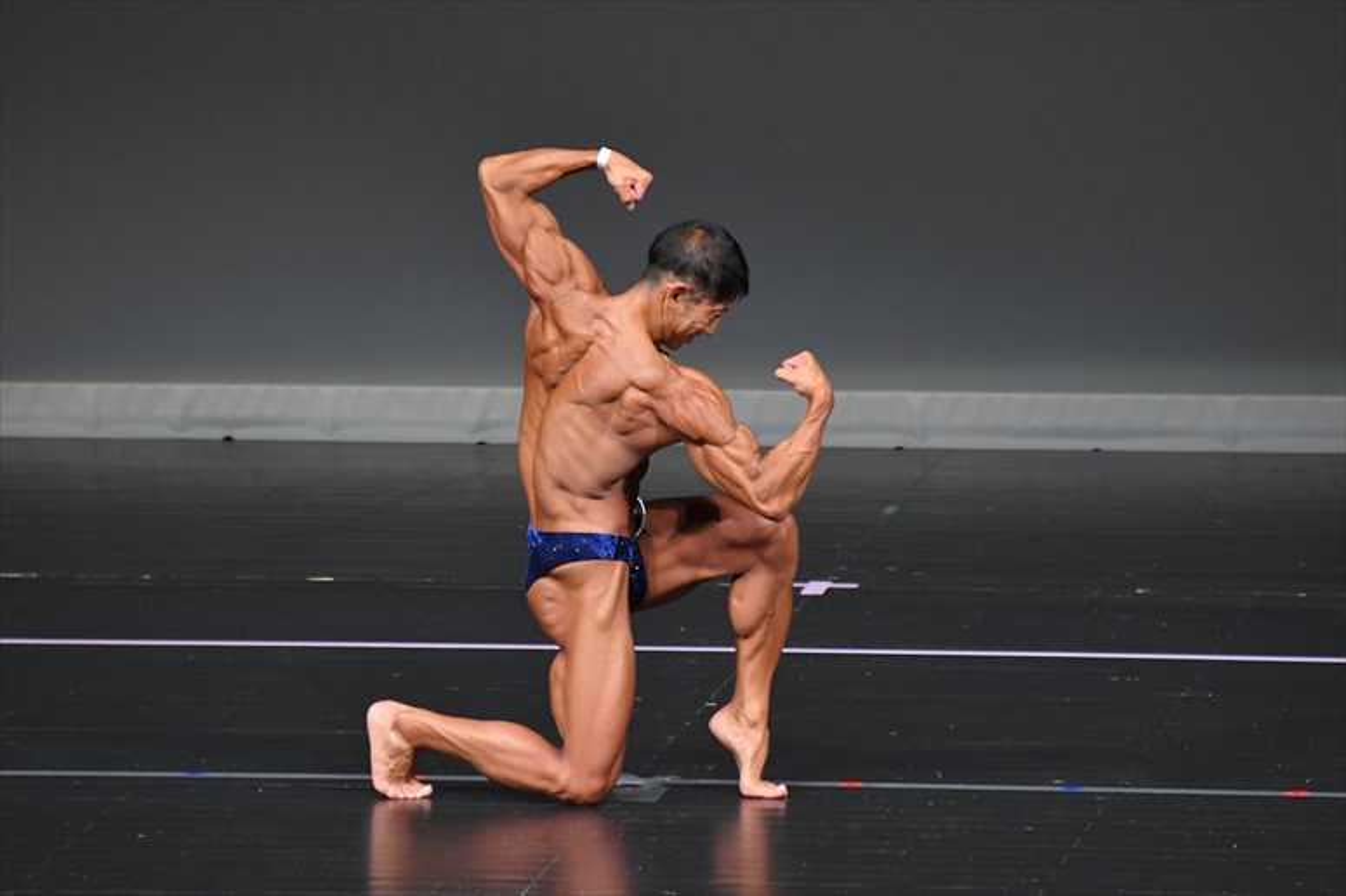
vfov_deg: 3.1
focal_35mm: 450
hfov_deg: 4.6
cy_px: 448
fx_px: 16817
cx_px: 673
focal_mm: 300
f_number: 5.6
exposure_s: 1/400
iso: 4000
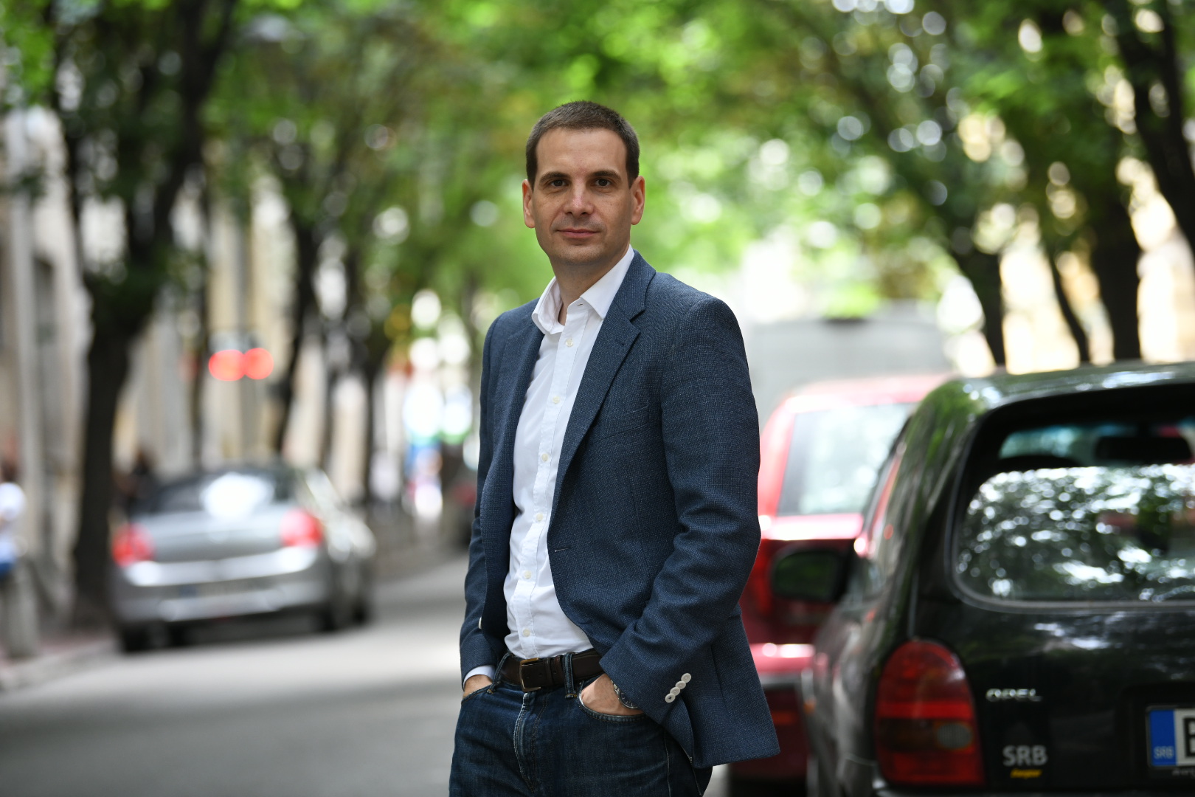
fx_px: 4049
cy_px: 398
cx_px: 598
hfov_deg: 16.8
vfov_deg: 11.2
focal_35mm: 122
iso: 800
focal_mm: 122
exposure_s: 1/400
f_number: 2.8
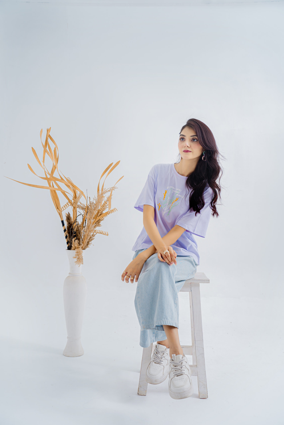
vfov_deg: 54.4
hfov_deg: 37.9
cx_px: 142
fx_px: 414
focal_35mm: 35
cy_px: 212
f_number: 4
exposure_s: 1/160
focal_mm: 35
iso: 200
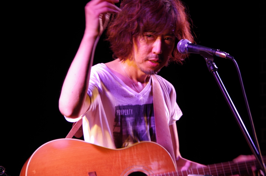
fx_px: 1489
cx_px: 133
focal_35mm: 202
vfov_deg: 6.8
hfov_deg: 10.2
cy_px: 88
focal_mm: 135
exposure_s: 1/15
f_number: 5.6
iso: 200
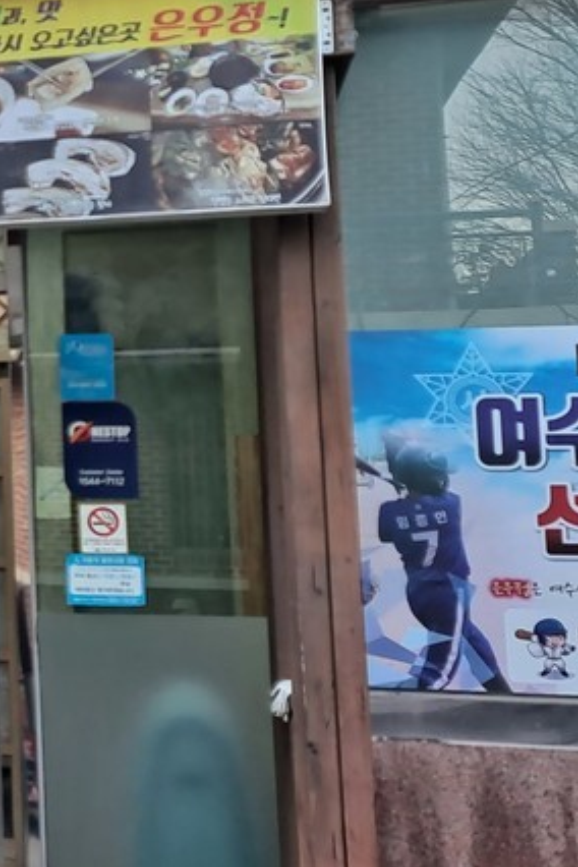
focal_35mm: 75
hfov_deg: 14.8
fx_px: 1806
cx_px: -590
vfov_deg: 26.9
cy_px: 354
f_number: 1.8
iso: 32
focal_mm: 5.23
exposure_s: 1/60
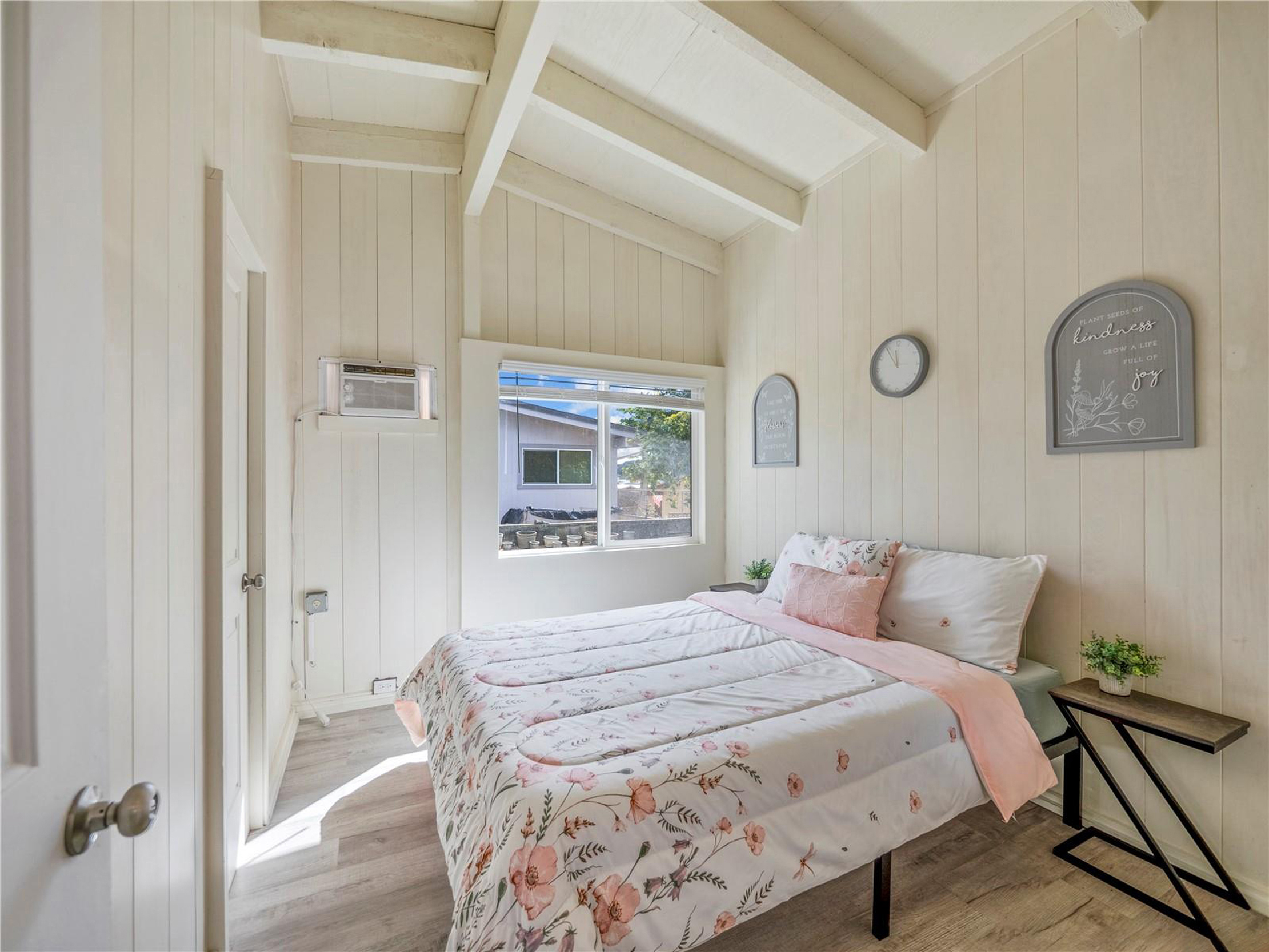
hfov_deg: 102.0
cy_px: 476
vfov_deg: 85.7
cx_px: 634
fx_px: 513
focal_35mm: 14
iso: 200
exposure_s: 1/1600
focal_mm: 7
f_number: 4
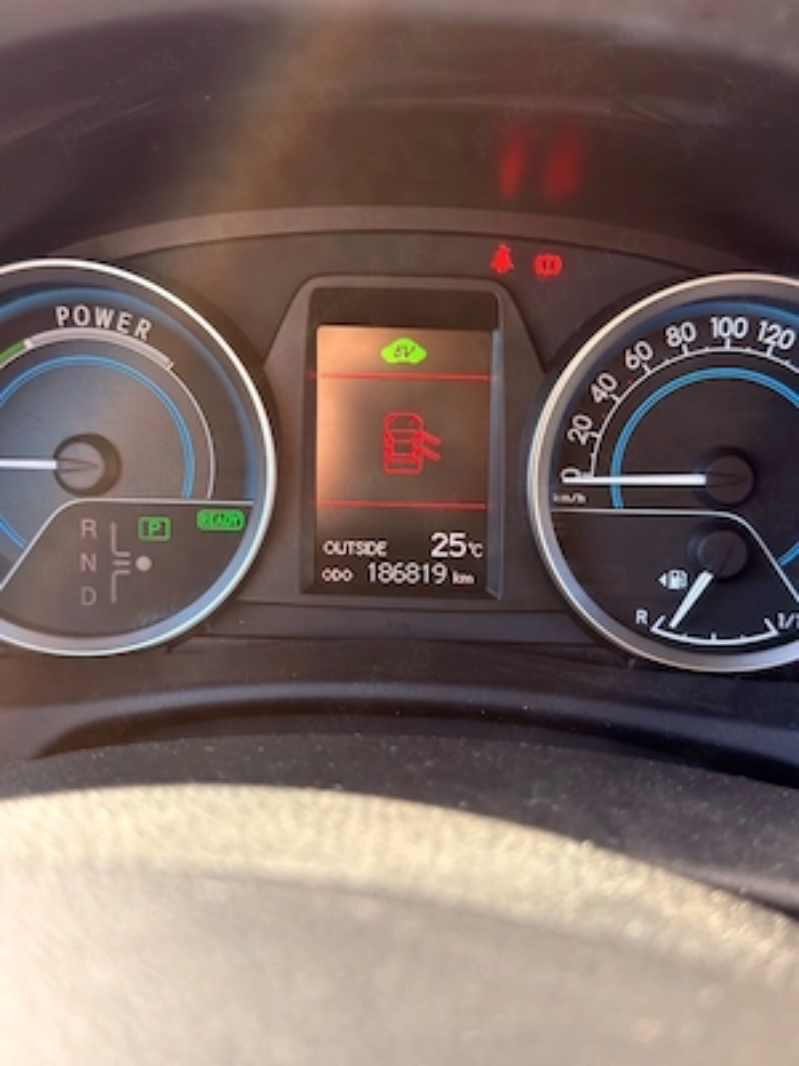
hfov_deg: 36.8
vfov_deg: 47.9
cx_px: 400
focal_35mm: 39
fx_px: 1200
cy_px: 533
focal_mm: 6.76
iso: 160
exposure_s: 1/158
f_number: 1.78
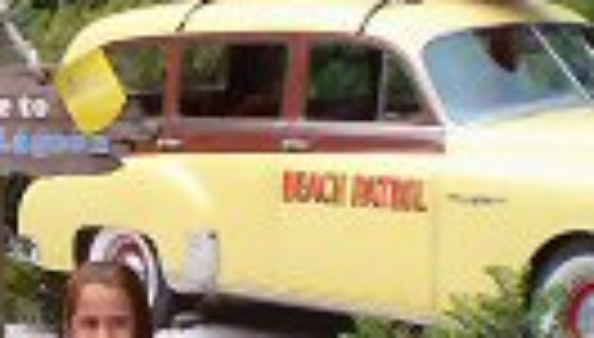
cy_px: 365
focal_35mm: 125
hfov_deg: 16.8
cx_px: 4
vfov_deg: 9.7
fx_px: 1974
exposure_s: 1/200
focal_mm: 6.3
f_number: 4.4
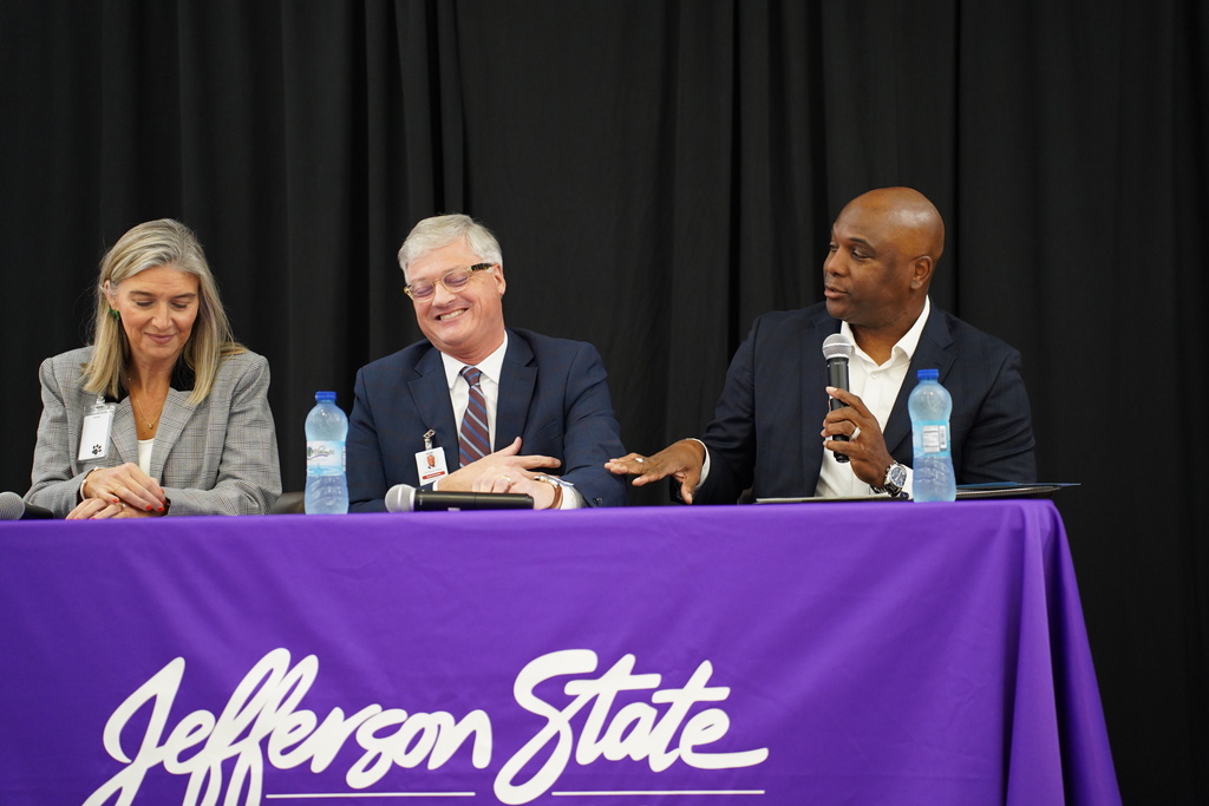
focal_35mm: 75
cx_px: 604
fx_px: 2519
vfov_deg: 18.2
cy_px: 403
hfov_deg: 27.0
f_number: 2.8
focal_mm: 75
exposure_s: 1/160
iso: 3200
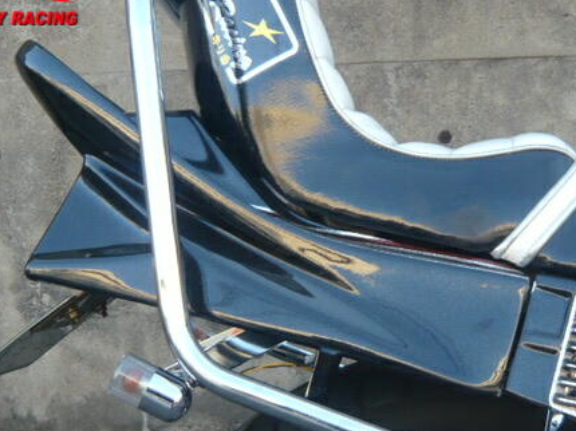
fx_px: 1114
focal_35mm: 67
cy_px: 226
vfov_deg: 21.9
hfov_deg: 28.8
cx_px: 371
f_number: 2.9
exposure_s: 1/60
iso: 100
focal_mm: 4.9
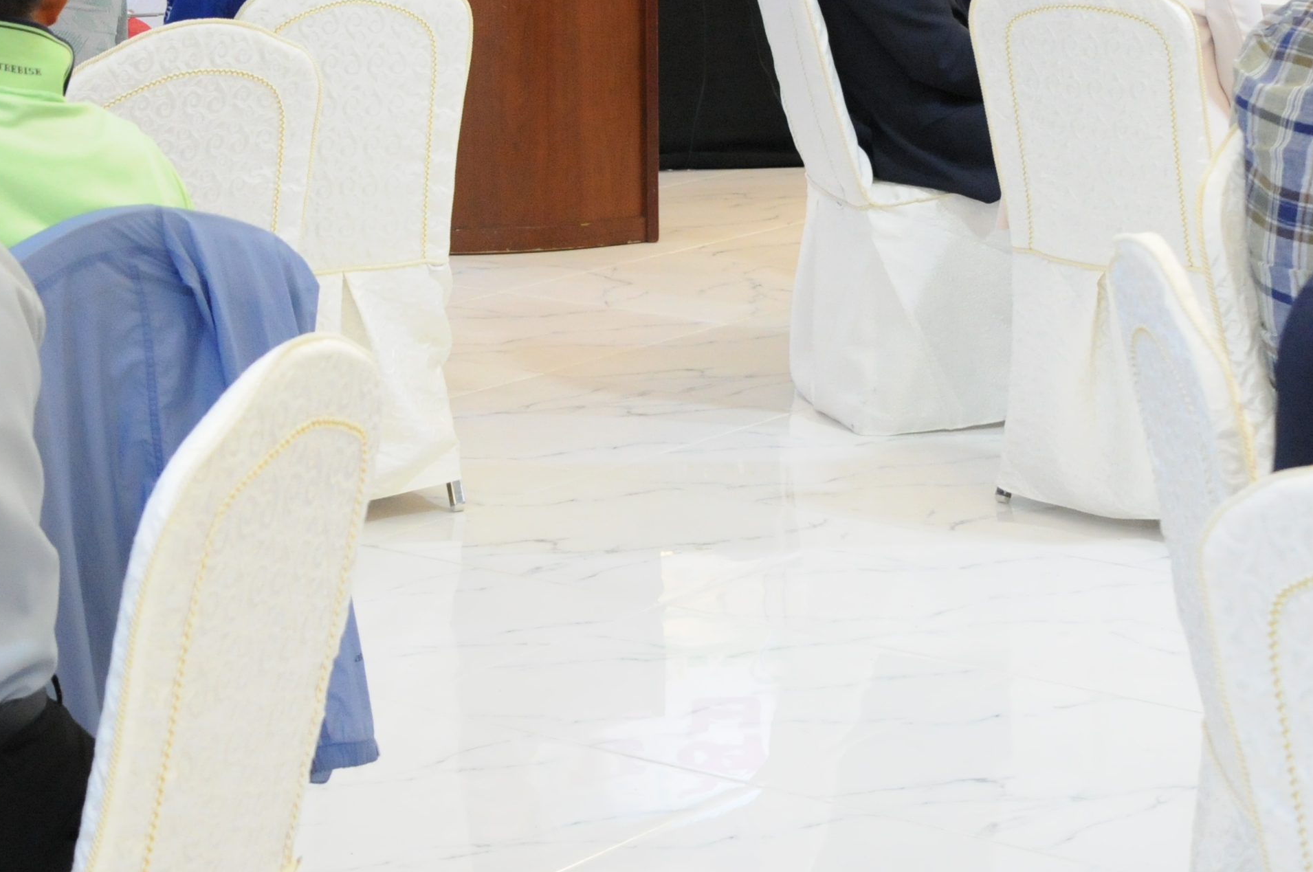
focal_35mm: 101
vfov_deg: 13.4
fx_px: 3680
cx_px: 562
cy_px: 108
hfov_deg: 20.2
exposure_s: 1/60
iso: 1600
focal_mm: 30
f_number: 4
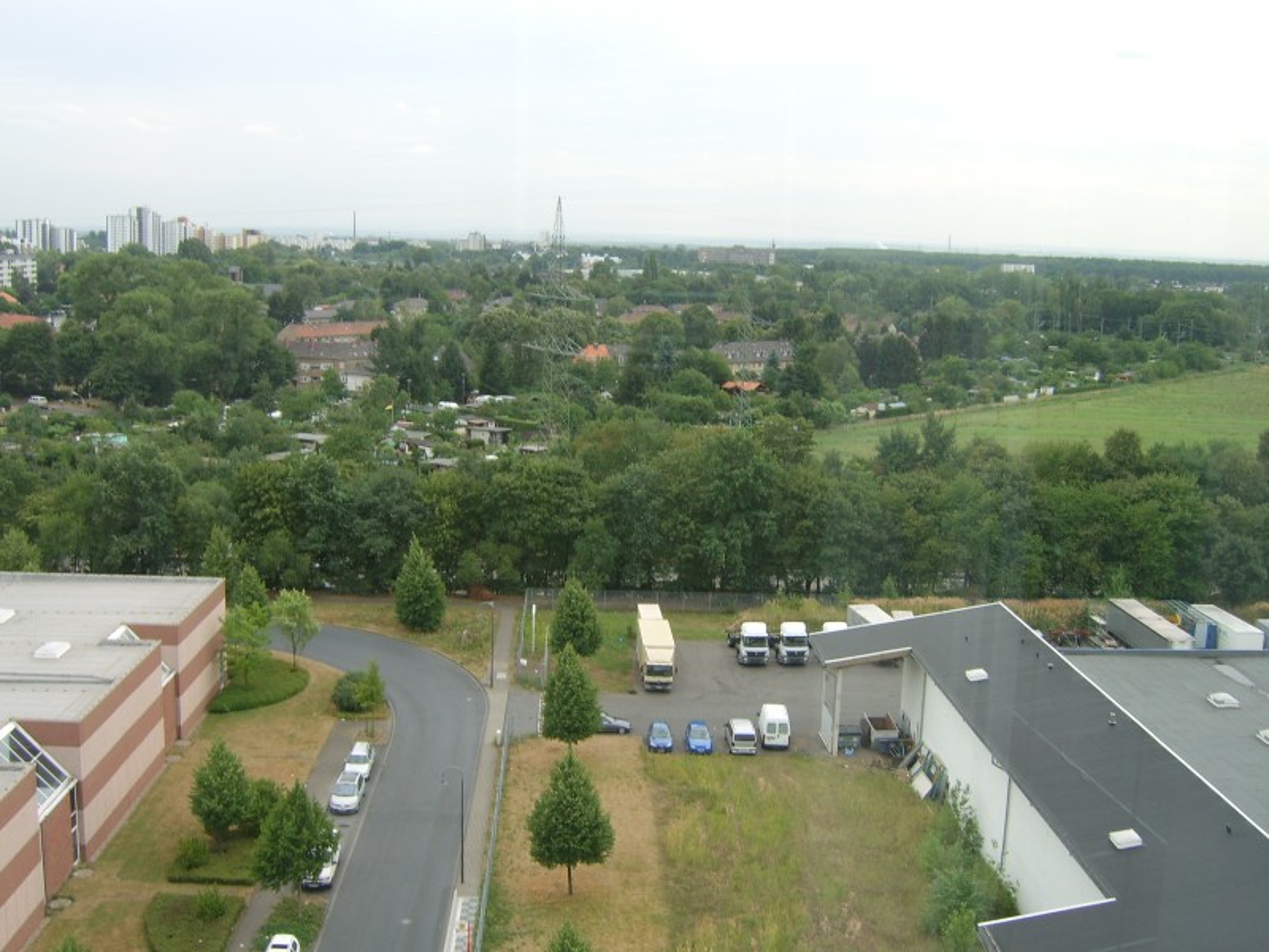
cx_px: 634
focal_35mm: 31
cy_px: 476
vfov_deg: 45.4
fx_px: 1136
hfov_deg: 58.4
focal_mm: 8.13
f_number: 5.6
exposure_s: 1/71
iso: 50
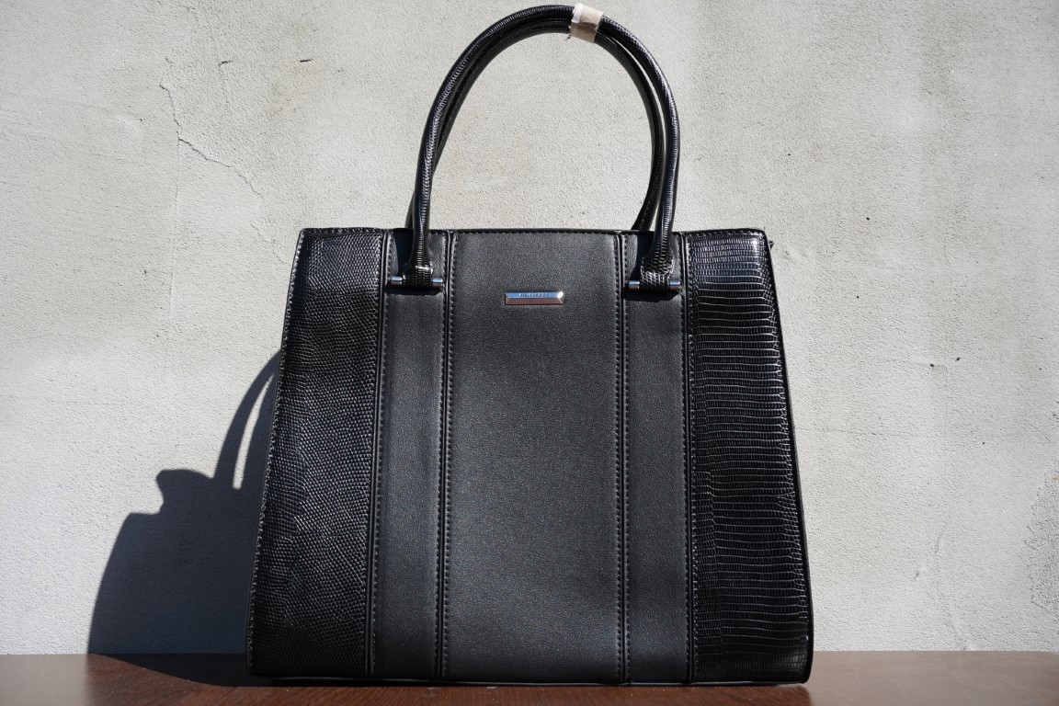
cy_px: 353
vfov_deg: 37.9
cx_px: 530
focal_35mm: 35
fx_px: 1030
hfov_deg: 54.4
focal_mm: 35
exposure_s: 1/800
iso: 500
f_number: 9
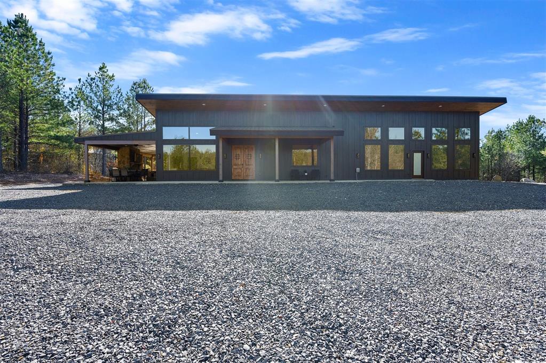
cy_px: 182
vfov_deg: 71.9
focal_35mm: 16
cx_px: 273
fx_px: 250
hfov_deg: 95.0
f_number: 7.1
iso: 640
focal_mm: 16.5
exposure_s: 1/800
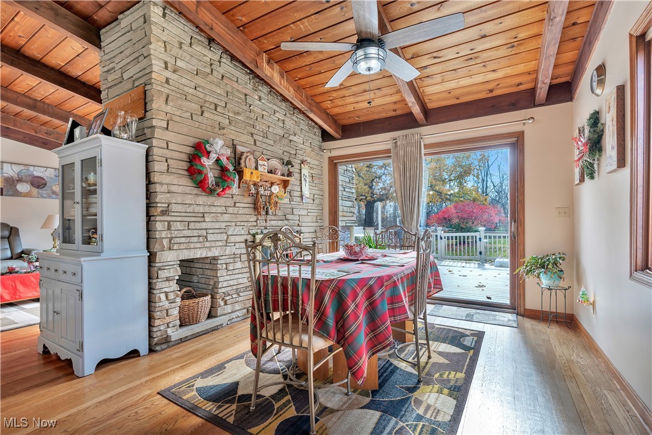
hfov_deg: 96.7
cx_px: 326
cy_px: 218
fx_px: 290
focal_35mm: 16
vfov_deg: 73.7
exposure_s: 1/100
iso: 400
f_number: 4
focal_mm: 16
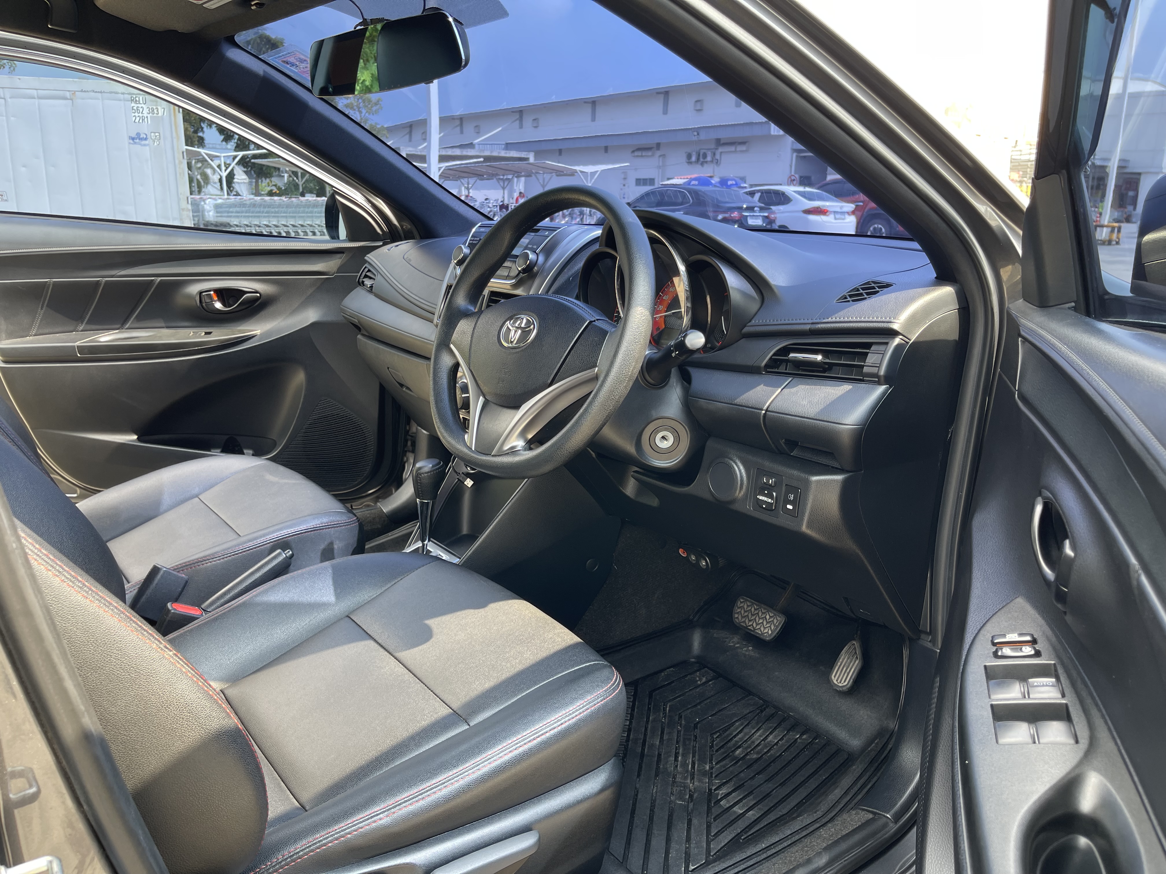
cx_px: 583
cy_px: 437
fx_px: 842
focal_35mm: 25
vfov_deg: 54.9
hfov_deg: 69.4
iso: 32
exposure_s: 1/158
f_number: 1.6
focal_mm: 5.1
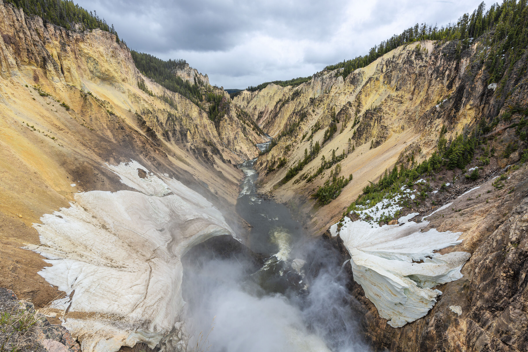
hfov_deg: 93.3
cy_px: 176
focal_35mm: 17
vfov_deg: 70.5
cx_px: 264
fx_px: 249
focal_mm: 17
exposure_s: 1/125
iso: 100
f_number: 16
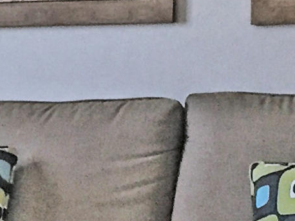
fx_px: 1618
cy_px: 228
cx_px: -207
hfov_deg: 9.9
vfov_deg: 7.8
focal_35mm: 190
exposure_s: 1/30
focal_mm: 4.15
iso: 125
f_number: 2.2
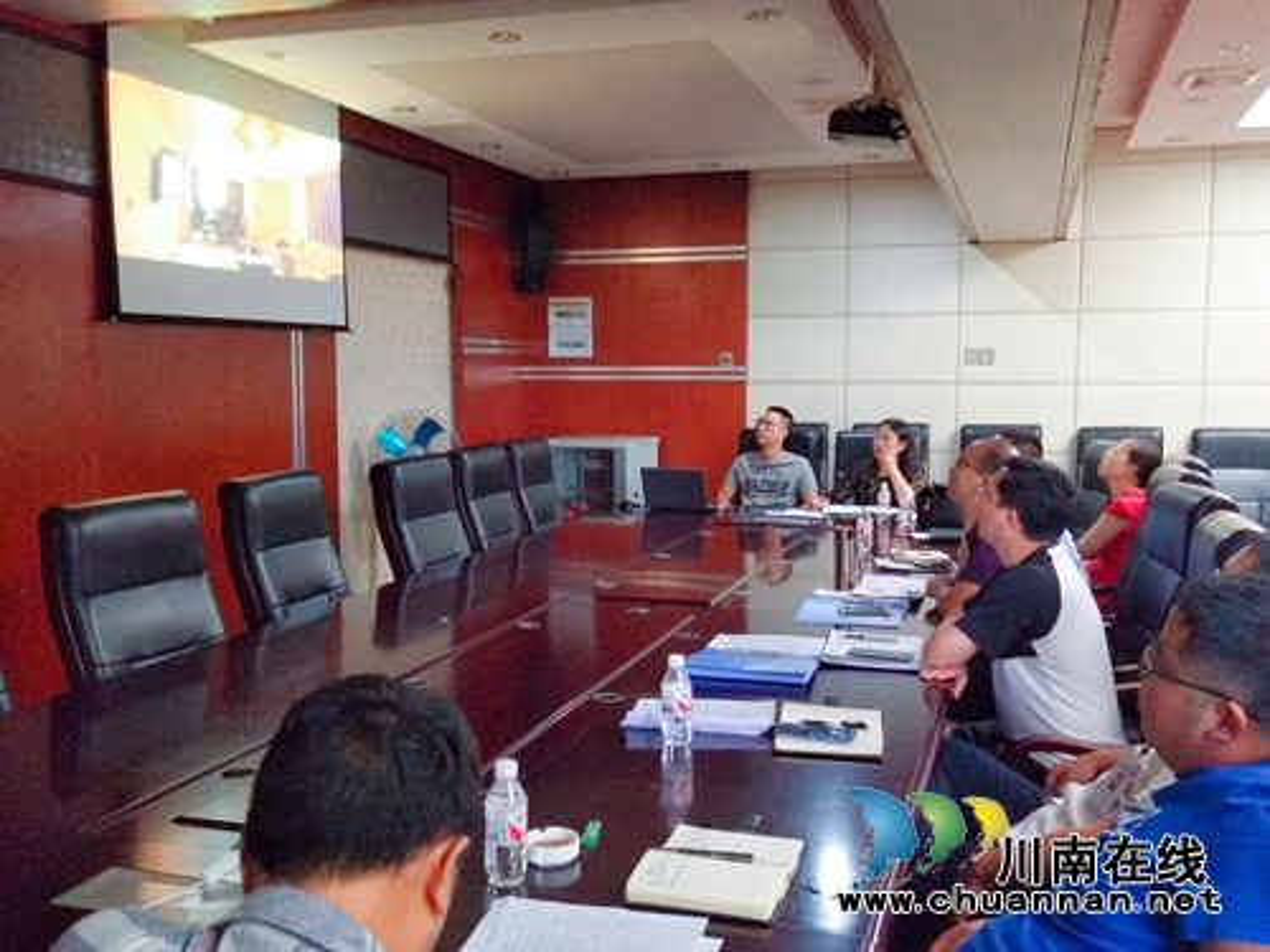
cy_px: 476
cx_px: 635
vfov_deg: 53.1
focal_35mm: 26
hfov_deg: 67.3
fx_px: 954
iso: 400
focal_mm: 3.88
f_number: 2
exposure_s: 1/25
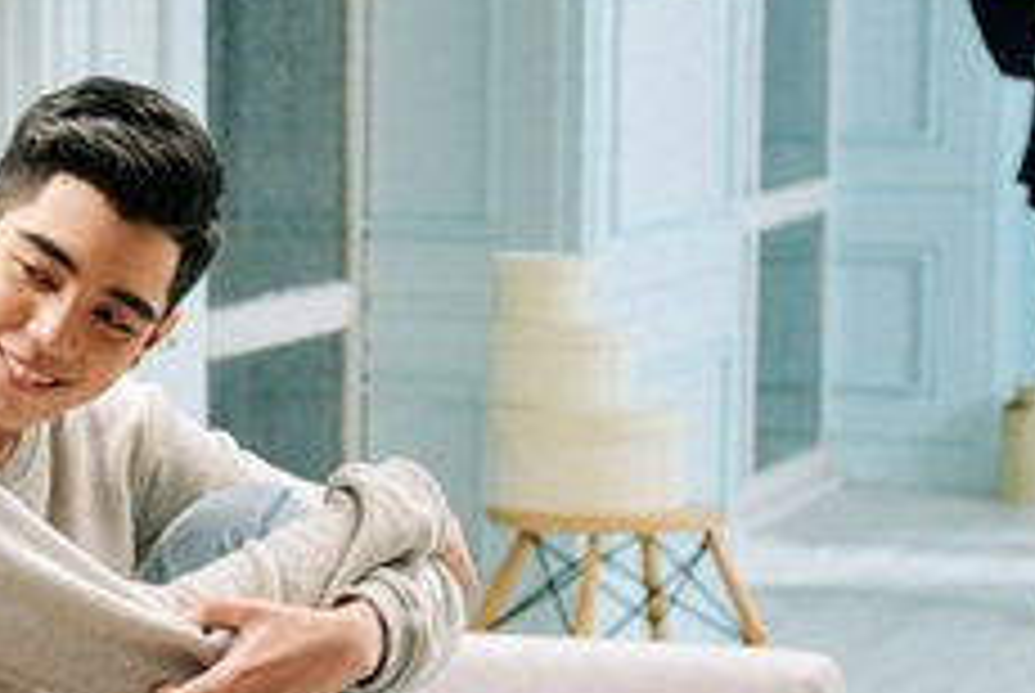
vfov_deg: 6.8
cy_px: 439
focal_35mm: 203
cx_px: 284
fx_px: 5844
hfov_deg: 10.1
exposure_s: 1/100
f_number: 4.5
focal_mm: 85
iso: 2000
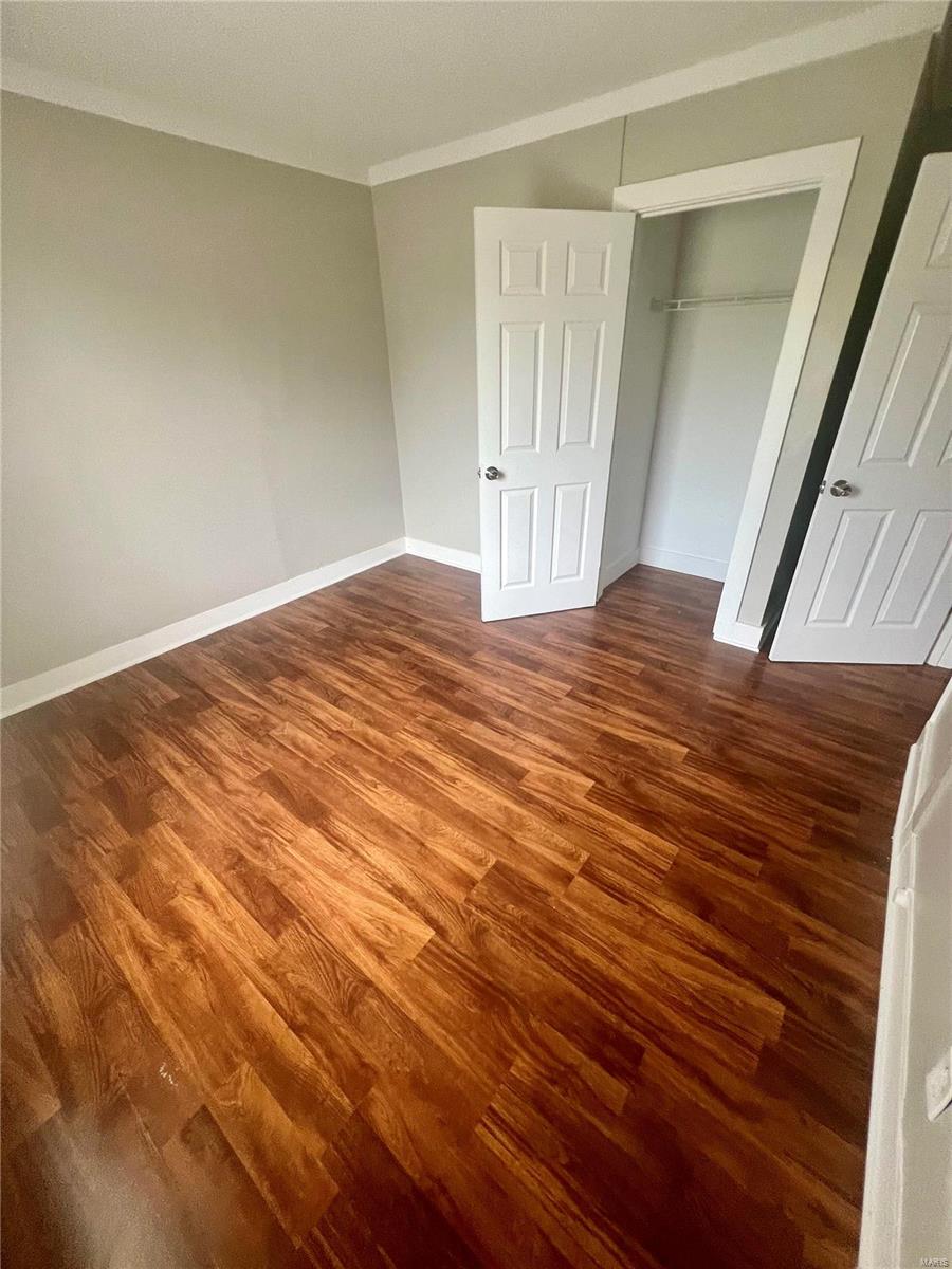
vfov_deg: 106.2
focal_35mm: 13
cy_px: 634
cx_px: 476
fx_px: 477
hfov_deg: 89.9
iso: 80
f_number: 1.8
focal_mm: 1.57
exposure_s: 1/99
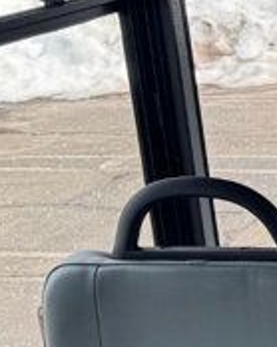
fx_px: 1415
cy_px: 473
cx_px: 917
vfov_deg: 13.4
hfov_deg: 8.6
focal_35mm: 138
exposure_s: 1/171
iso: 80
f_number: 1.78
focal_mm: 6.76
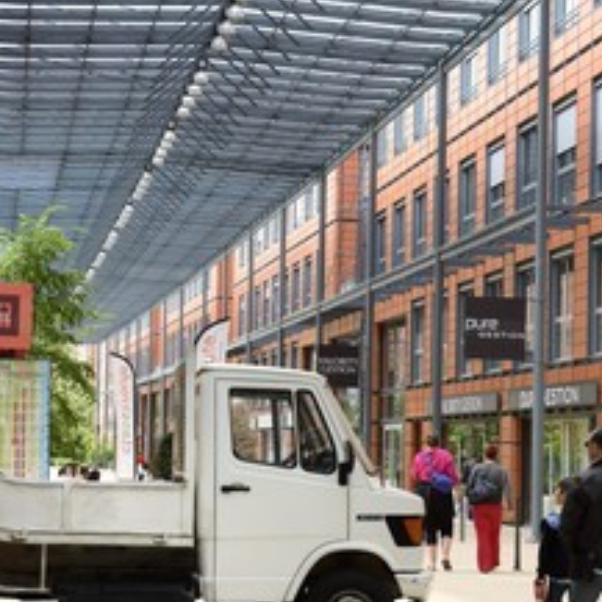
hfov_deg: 18.9
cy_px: 377
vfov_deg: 18.9
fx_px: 1810
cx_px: 283
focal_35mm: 92
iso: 200
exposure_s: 1/200
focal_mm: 56
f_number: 5
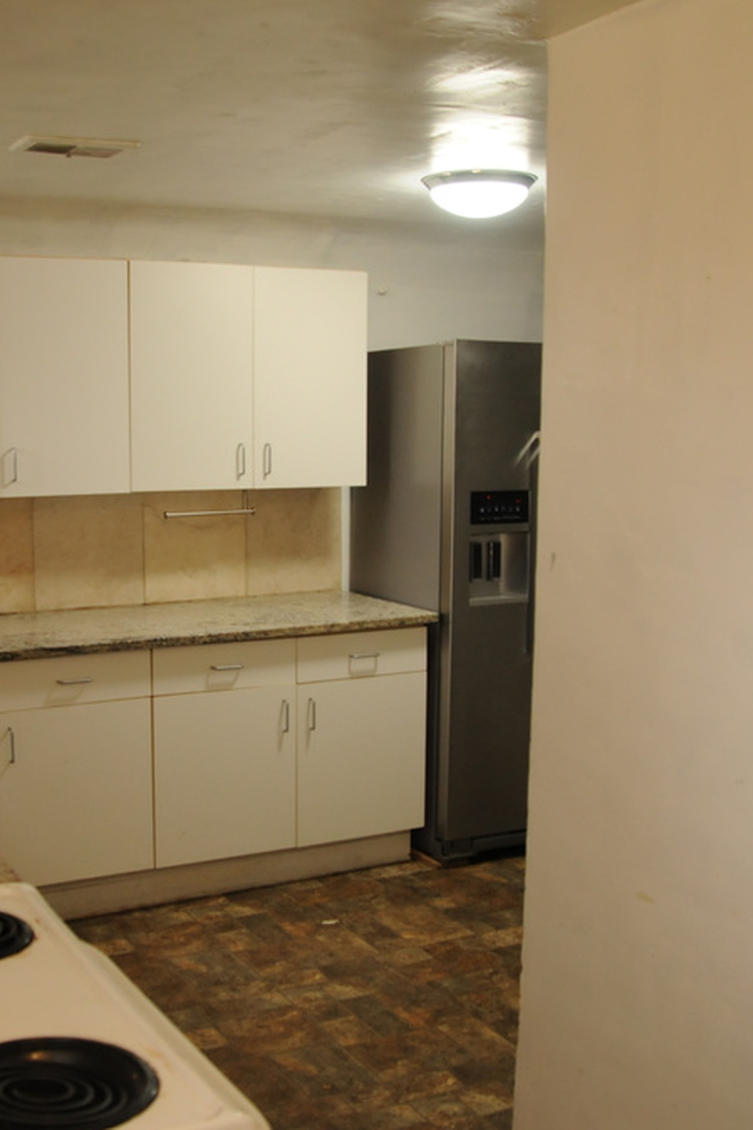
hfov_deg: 32.3
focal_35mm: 41
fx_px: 1287
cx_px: 240
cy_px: 565
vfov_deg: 47.4
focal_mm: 18
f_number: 3.5
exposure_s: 1/80
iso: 800
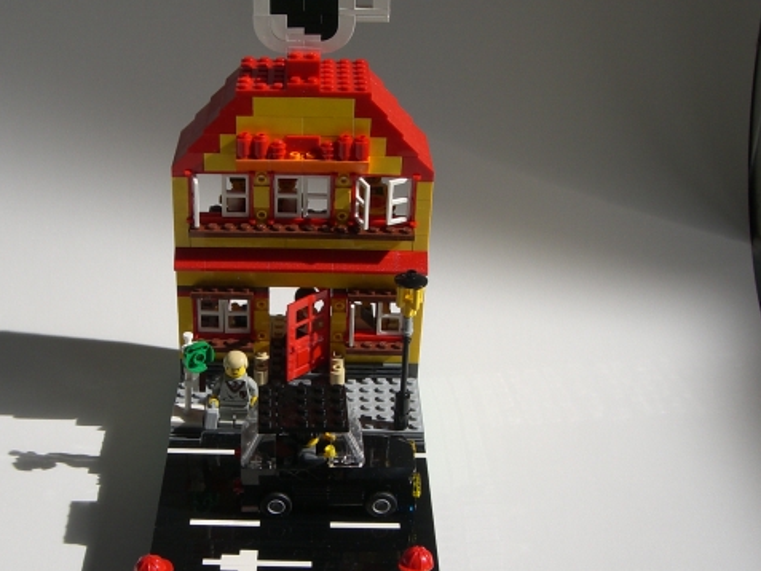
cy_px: 333
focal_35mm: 51
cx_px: 321
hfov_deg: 37.4
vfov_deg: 28.5
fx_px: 1121
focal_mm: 6.2
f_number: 4.3
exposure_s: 1/400
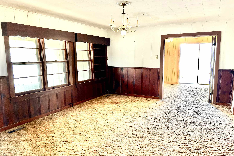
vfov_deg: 46.4
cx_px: 119
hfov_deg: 65.5
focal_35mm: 28
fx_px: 182
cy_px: 84
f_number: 1.5
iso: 160
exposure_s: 1/60
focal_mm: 5.7
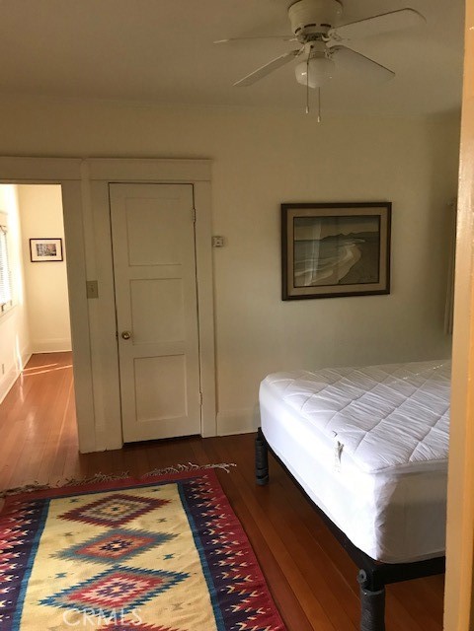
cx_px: 237
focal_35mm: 28
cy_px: 316
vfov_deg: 63.4
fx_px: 511
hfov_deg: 49.7
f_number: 1.8
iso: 80
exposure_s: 1/15
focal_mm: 3.99
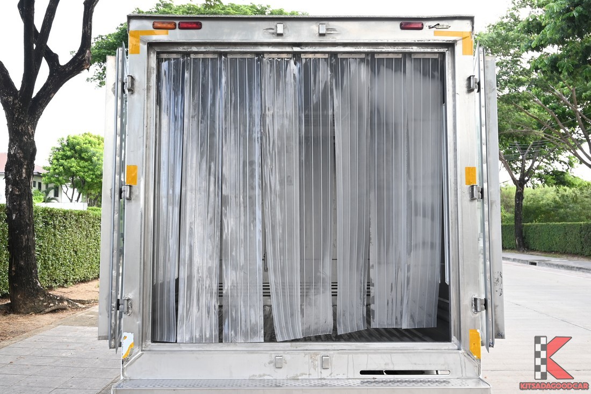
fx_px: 591
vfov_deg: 36.9
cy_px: 197
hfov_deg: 53.1
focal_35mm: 36
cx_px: 296
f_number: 5
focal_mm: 24
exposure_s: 1/200
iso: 400
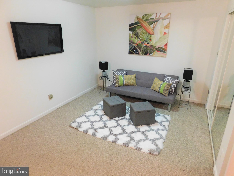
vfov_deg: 58.9
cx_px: 117
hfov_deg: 73.9
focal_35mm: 23
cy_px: 88
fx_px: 155
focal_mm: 4
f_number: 3
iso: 400
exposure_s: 1/10
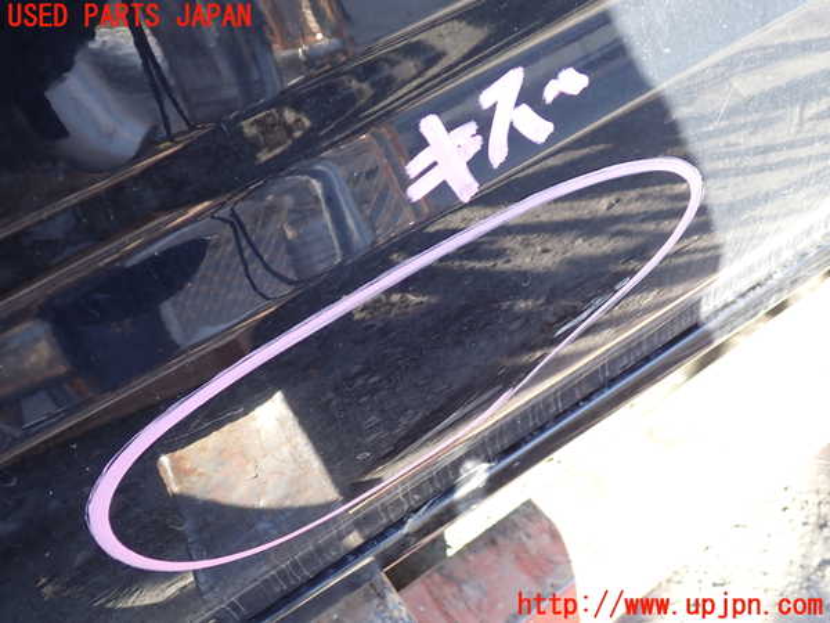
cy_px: 312
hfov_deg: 60.0
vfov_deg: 46.8
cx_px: 415
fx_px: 719
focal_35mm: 30
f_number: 2.3
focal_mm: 5.4
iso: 125
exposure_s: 1/60
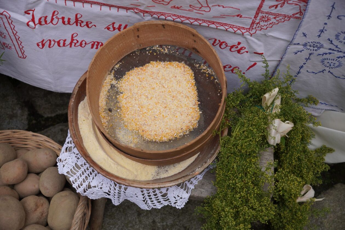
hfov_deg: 40.9
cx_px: 172
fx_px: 463
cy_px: 115
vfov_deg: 27.9
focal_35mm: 48
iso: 100
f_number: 4
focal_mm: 32.2
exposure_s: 1/200
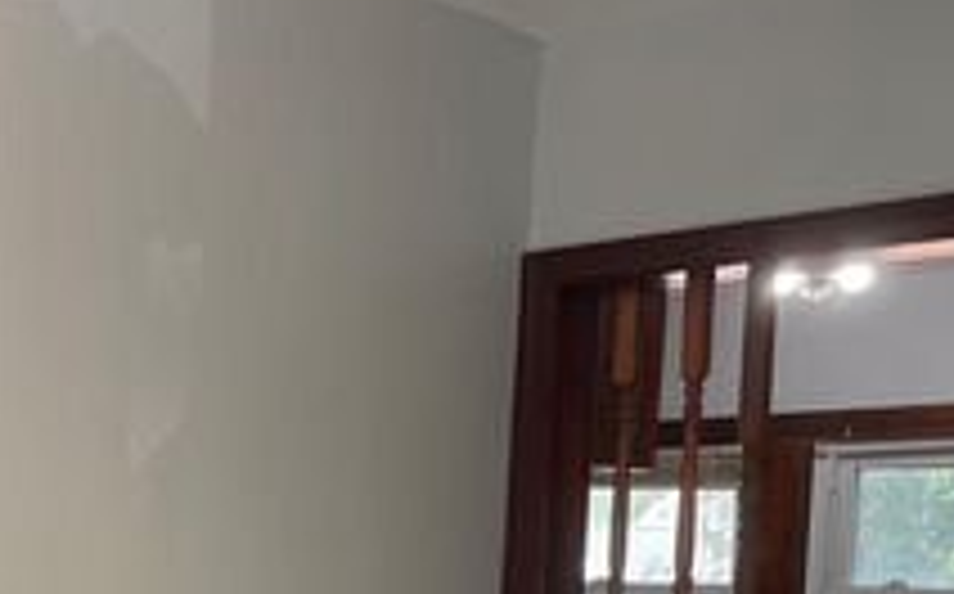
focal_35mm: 65
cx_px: -40
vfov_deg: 18.8
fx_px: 1688
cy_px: 727
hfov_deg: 29.1
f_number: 1.6
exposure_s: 1/120
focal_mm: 4.2
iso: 80
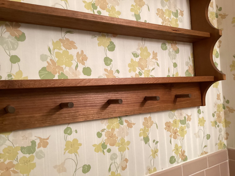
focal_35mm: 31
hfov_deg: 58.3
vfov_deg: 45.4
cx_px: 118
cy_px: 88
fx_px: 210
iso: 200
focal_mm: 3.3
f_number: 2.4
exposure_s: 1/50
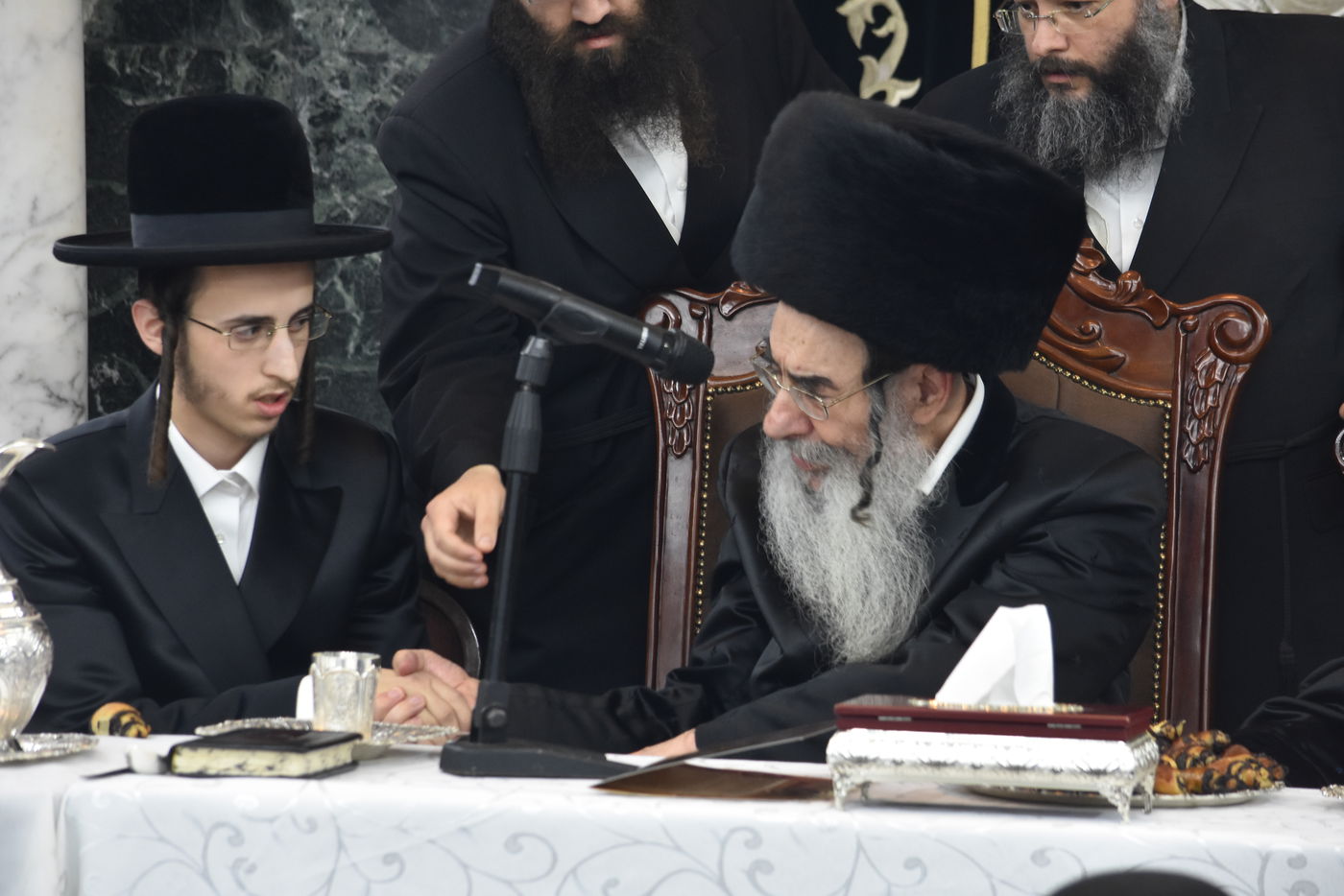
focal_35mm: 188
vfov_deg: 7.3
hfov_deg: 11.0
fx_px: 7001
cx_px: 672
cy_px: 448
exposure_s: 1/60
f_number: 5.6
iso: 1250
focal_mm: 125
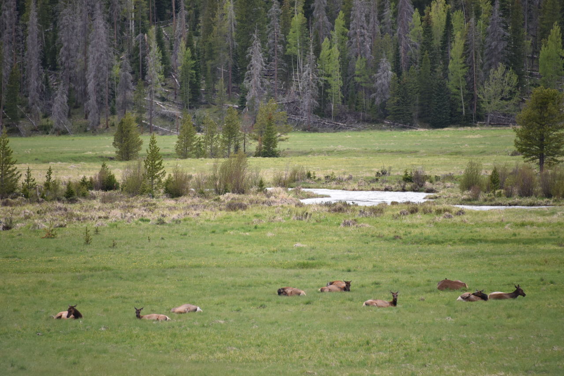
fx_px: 4701
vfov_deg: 4.6
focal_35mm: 300
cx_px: 282
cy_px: 188
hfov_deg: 6.9
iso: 360
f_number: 5.6
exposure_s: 1/640
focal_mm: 300
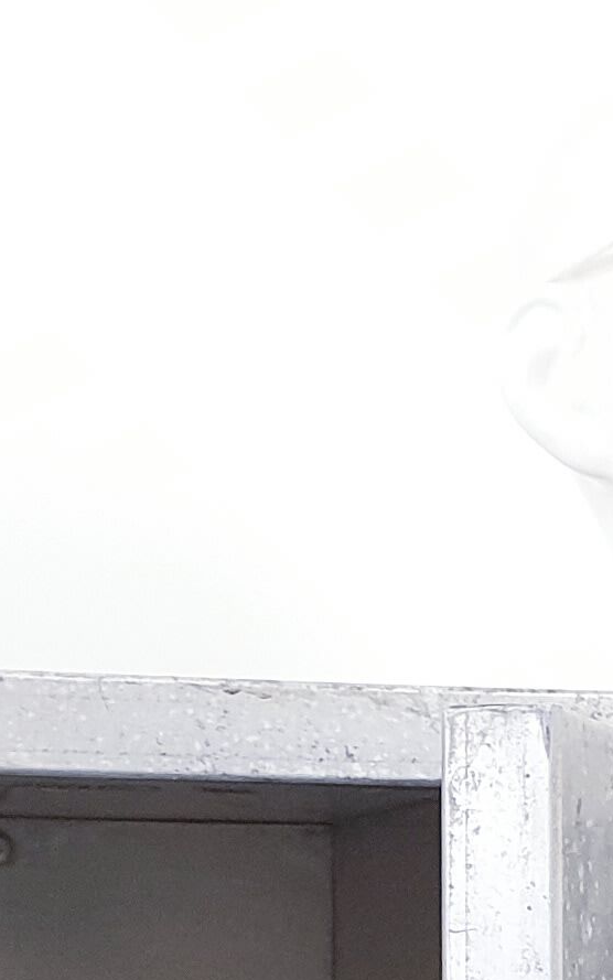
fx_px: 3340
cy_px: 1206
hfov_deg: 10.5
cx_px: 280
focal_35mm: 125
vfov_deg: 16.0
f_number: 2.4
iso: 200
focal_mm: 4.3
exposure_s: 1/50
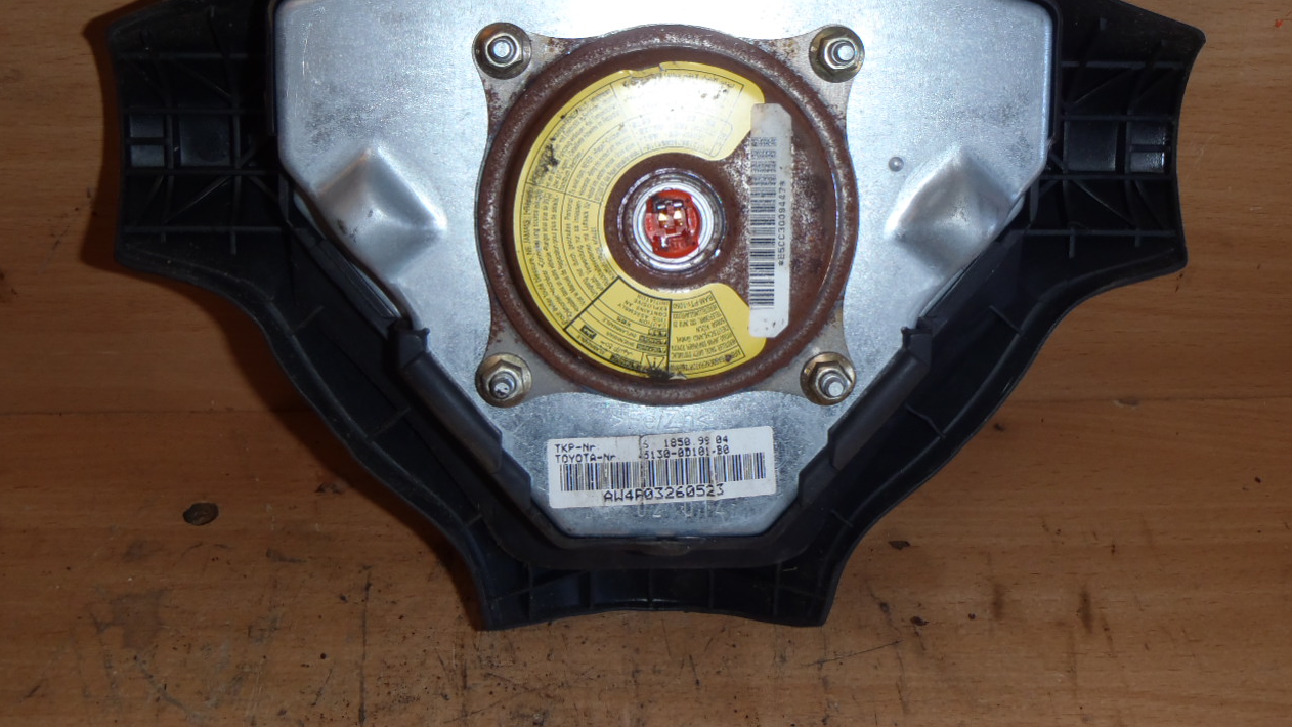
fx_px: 1439
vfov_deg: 28.2
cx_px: 652
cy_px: 268
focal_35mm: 42
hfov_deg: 48.4
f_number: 4.6
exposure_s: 1/40
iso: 100
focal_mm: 6.83
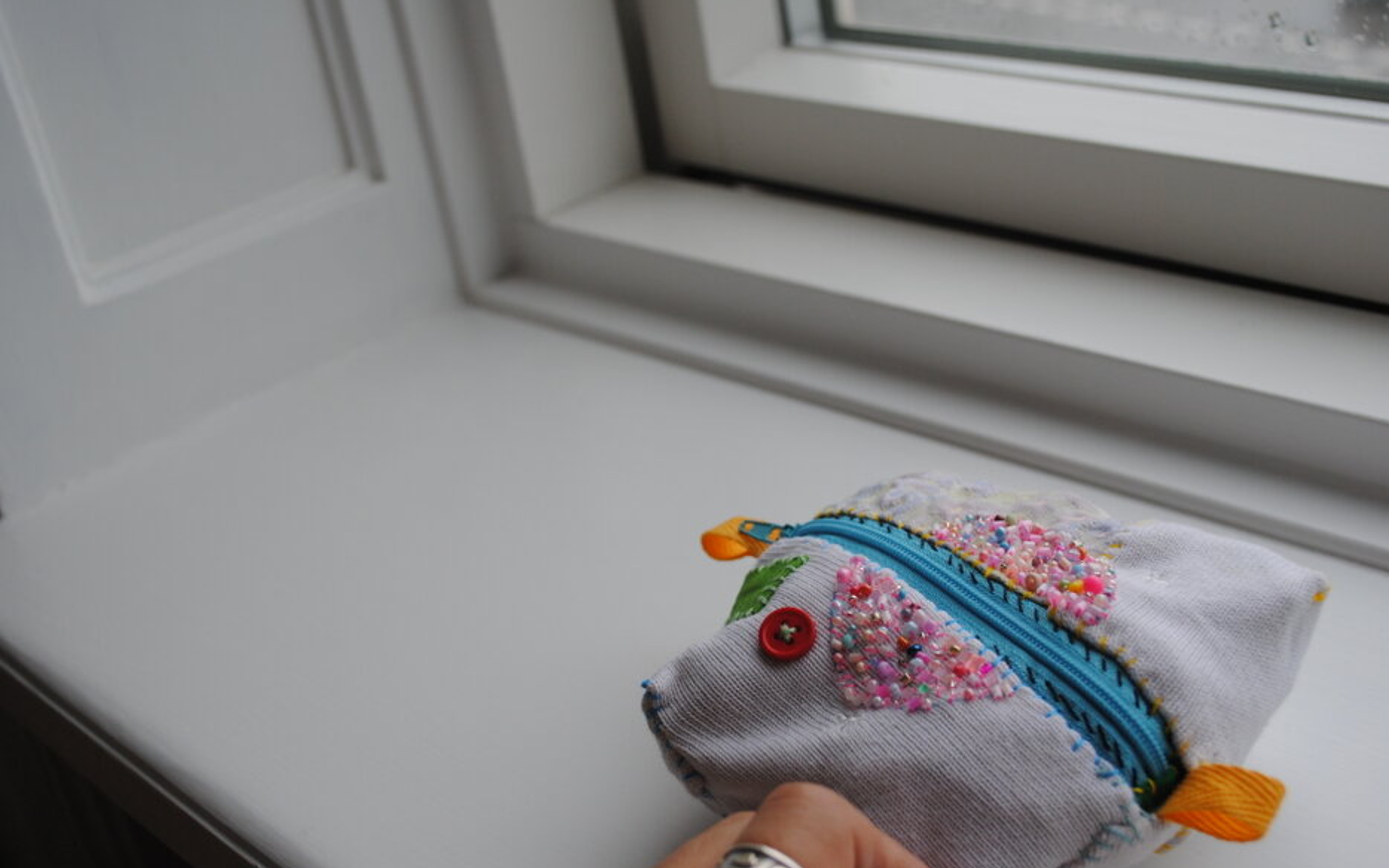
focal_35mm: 47
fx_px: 1779
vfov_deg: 27.4
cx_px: 687
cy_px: 461
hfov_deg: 42.6
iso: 200
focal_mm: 30
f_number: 5.6
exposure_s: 1/125
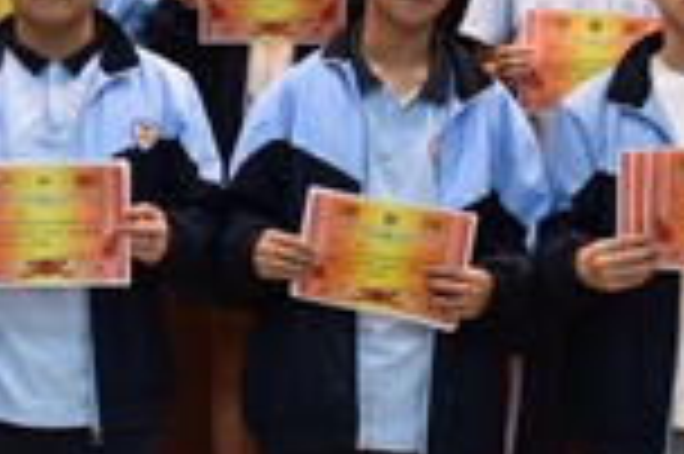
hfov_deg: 14.9
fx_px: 2600
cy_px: 198
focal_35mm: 137
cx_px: 117
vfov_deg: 10.0
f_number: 3.8
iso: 400
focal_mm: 22
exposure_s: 1/25
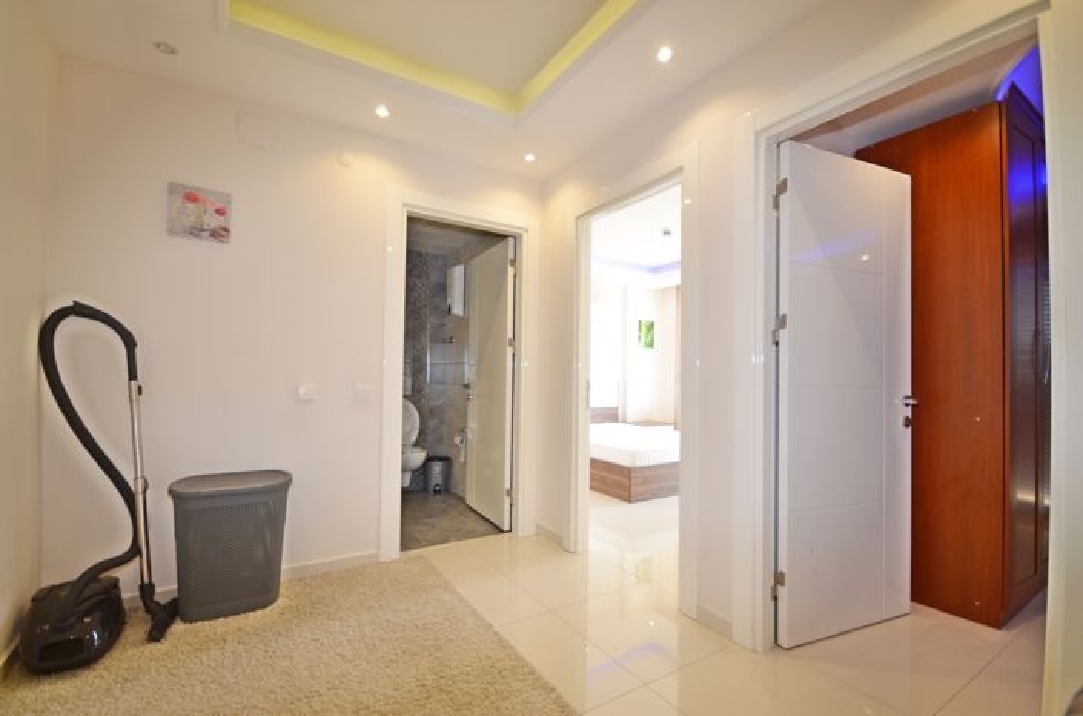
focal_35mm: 16
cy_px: 358
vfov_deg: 71.7
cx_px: 542
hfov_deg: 95.1
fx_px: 495
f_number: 4.2
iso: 400
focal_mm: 11
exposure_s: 1/60
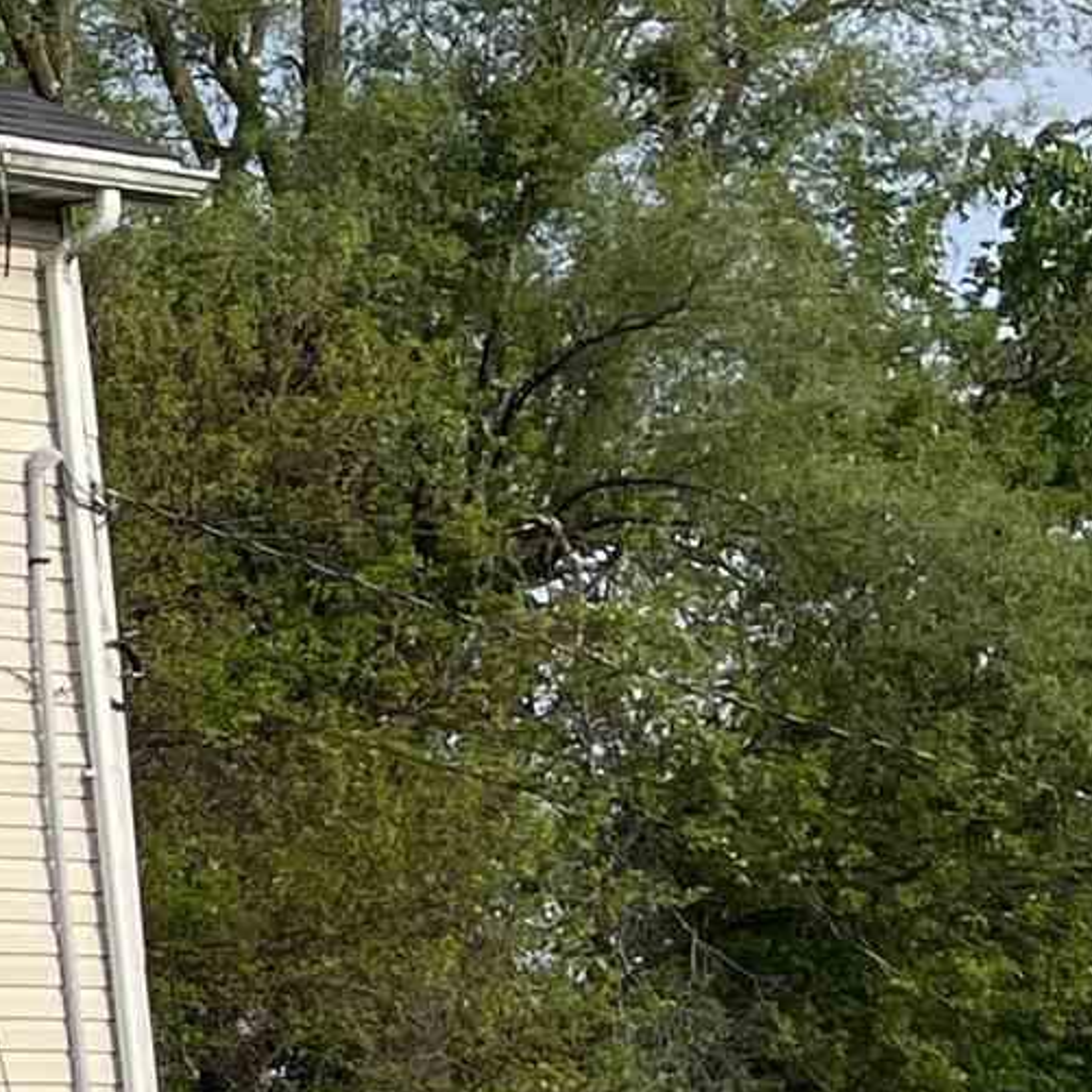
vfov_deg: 12.4
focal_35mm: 141
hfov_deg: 10.0
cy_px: 660
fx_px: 5032
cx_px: -1959
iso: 32
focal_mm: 5.1
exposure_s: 1/4202
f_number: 1.6
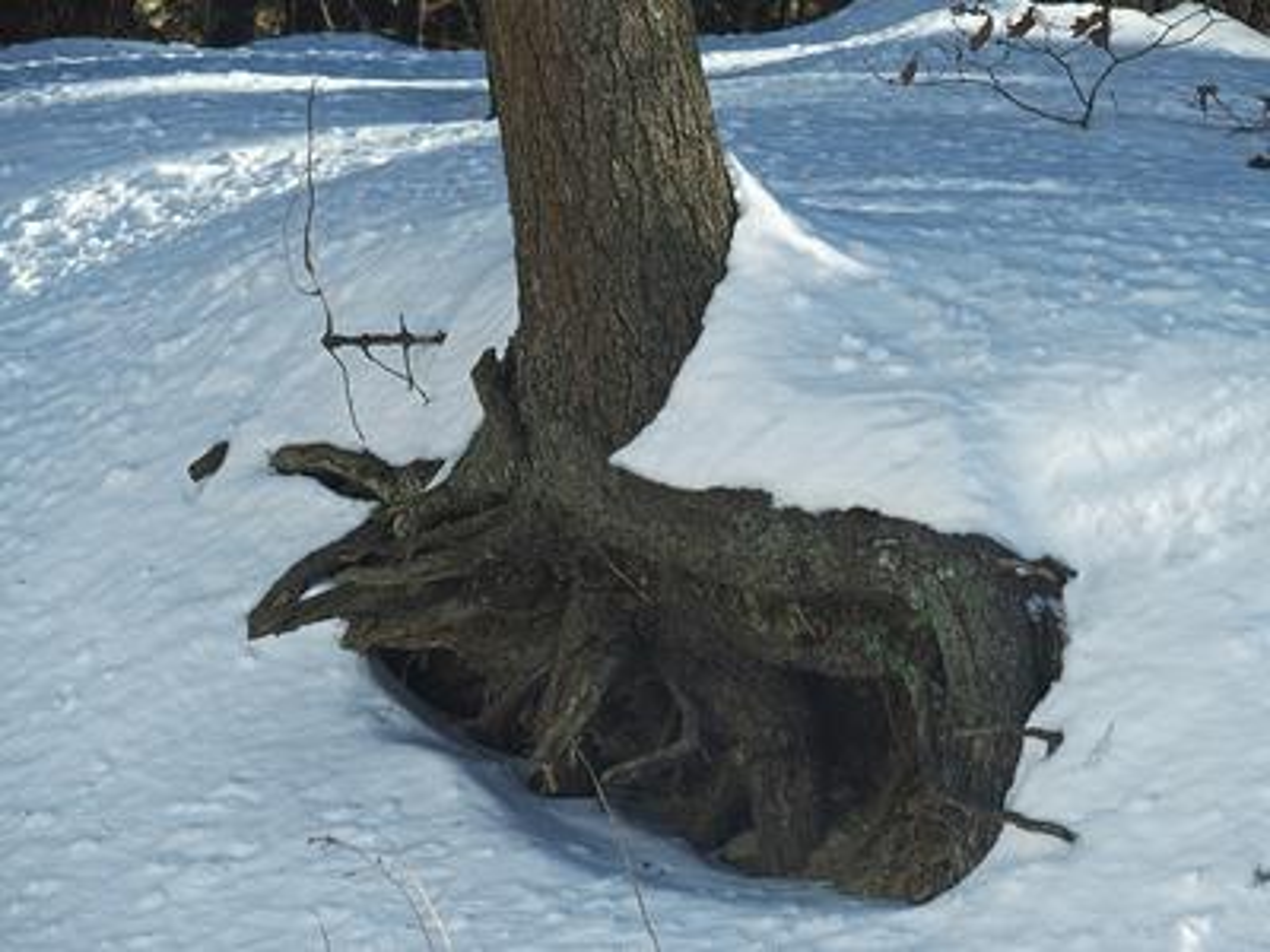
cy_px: 476
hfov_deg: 10.9
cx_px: 635
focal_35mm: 182
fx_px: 6677
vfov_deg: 8.2
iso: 100
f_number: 3.5
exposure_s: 1/500
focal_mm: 38.6
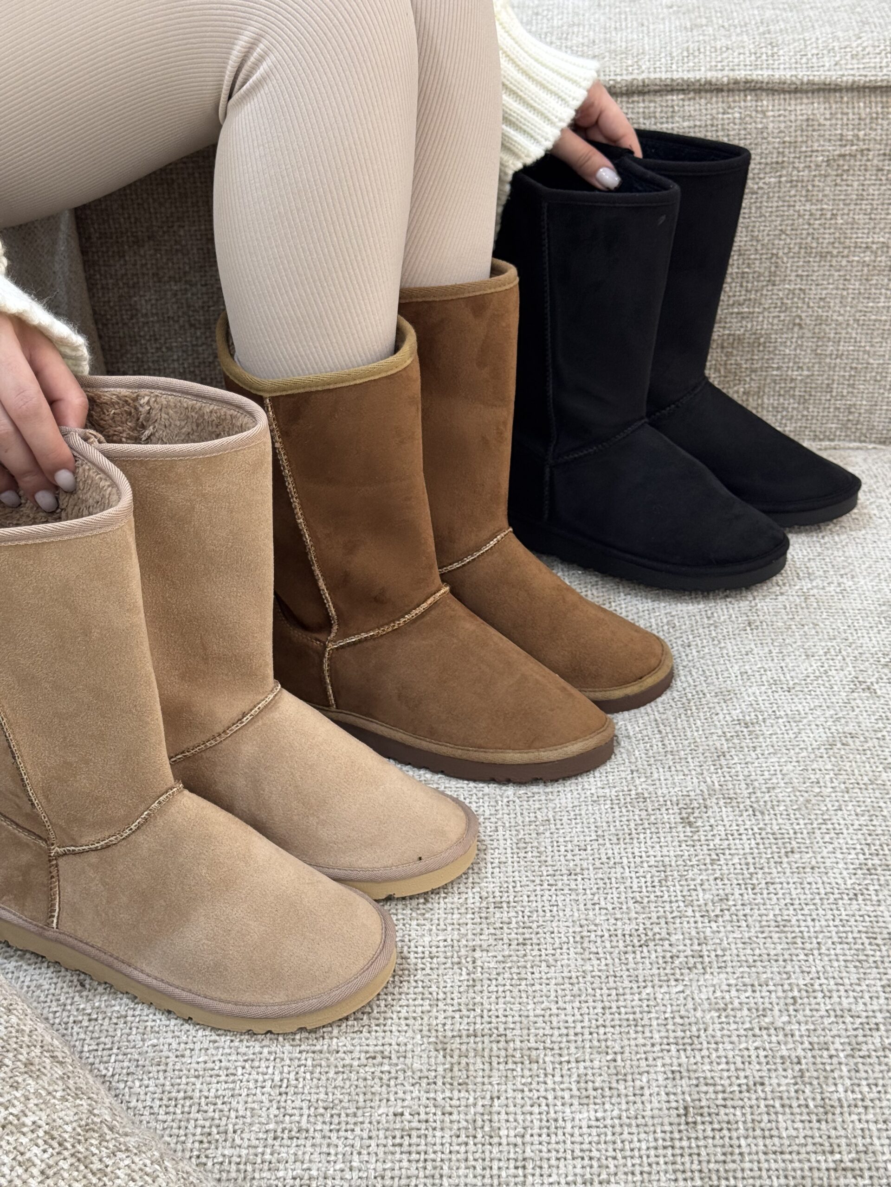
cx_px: 446
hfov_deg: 30.3
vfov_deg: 39.7
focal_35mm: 48
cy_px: 594
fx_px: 1647
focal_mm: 6.76
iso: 100
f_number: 1.78
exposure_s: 1/50
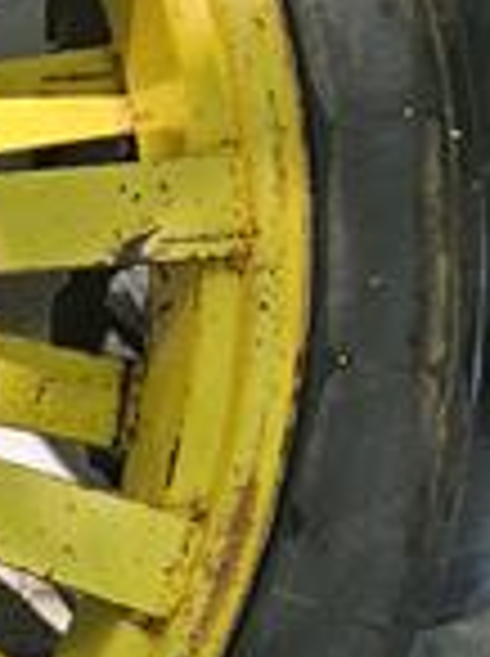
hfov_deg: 10.4
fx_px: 2290
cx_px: -715
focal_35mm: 121
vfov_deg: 16.3
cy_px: 342
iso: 25
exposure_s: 1/180
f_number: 1.8
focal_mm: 5.4
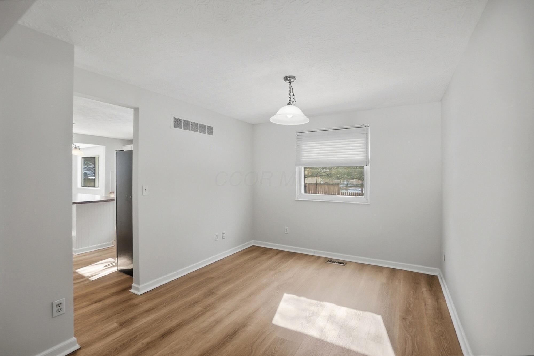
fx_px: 222
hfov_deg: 100.4
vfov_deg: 77.3
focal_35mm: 15
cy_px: 178
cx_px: 267
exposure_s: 1/1250
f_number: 4
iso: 100
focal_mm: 10
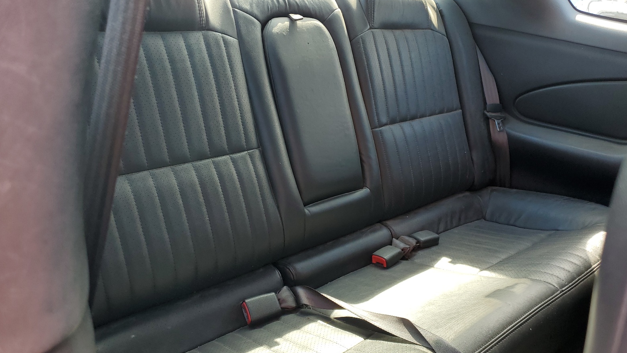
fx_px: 482
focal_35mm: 29
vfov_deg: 40.1
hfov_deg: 66.1
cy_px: 198
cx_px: 318
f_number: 1.5
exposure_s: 1/175
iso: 50
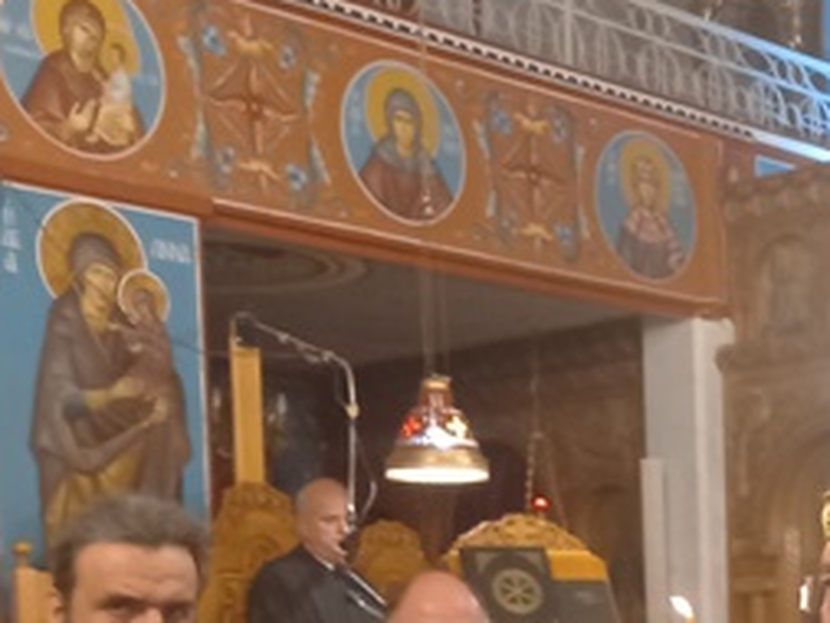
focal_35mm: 84
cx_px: 869
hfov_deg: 22.2
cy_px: 790
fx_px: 2015
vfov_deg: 16.7
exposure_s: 1/25
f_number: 2
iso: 320
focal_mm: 4.6
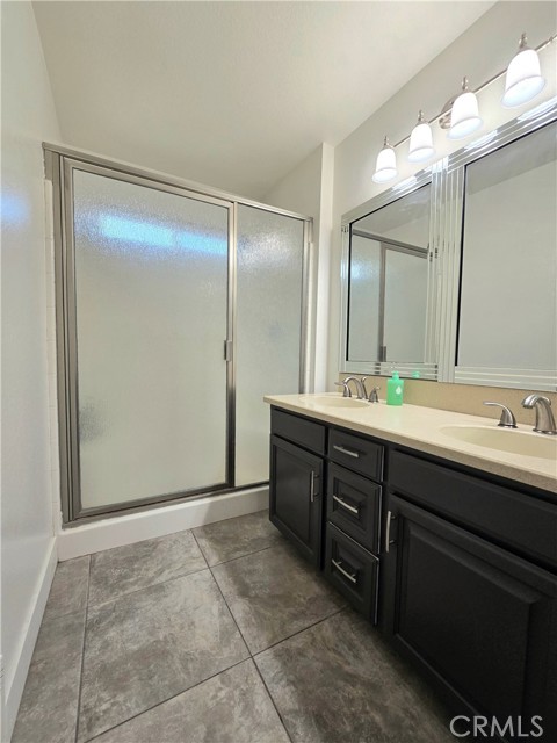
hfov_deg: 89.9
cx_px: 278
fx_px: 279
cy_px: 372
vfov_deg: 106.2
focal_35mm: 13
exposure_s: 1/120
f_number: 2.2
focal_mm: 2.2
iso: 64
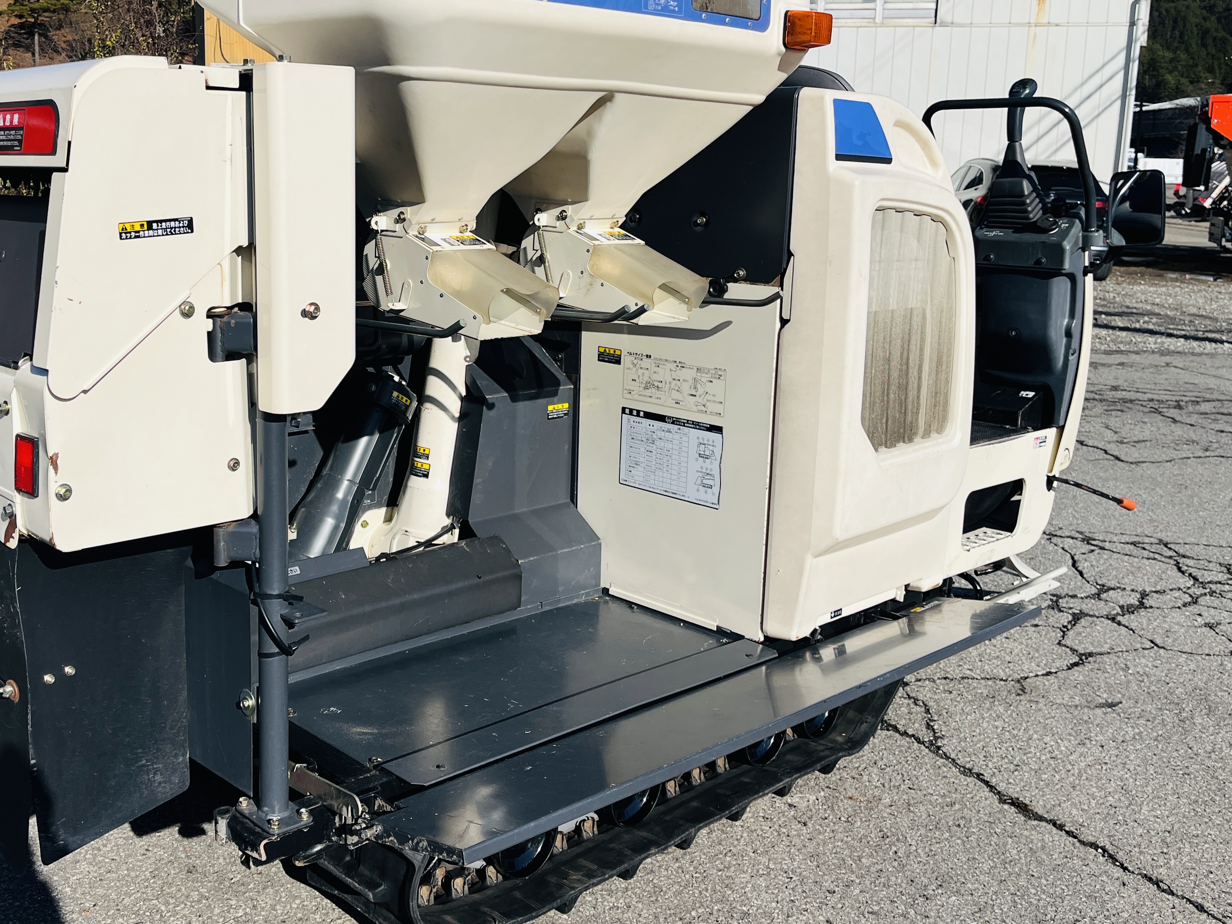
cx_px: 432
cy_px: 382
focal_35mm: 36
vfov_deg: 39.5
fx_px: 1281
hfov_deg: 50.6
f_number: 1.6
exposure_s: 1/7353
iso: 50
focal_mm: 5.1
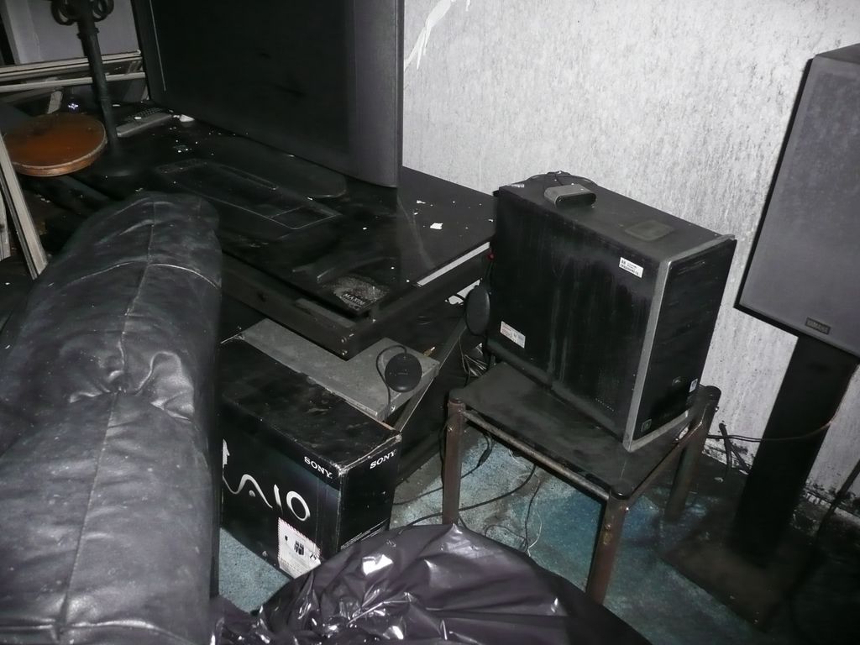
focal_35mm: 28
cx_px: 430
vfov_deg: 49.7
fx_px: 696
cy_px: 322
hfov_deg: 63.4
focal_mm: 4.6
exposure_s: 1/30
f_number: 3.3
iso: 320
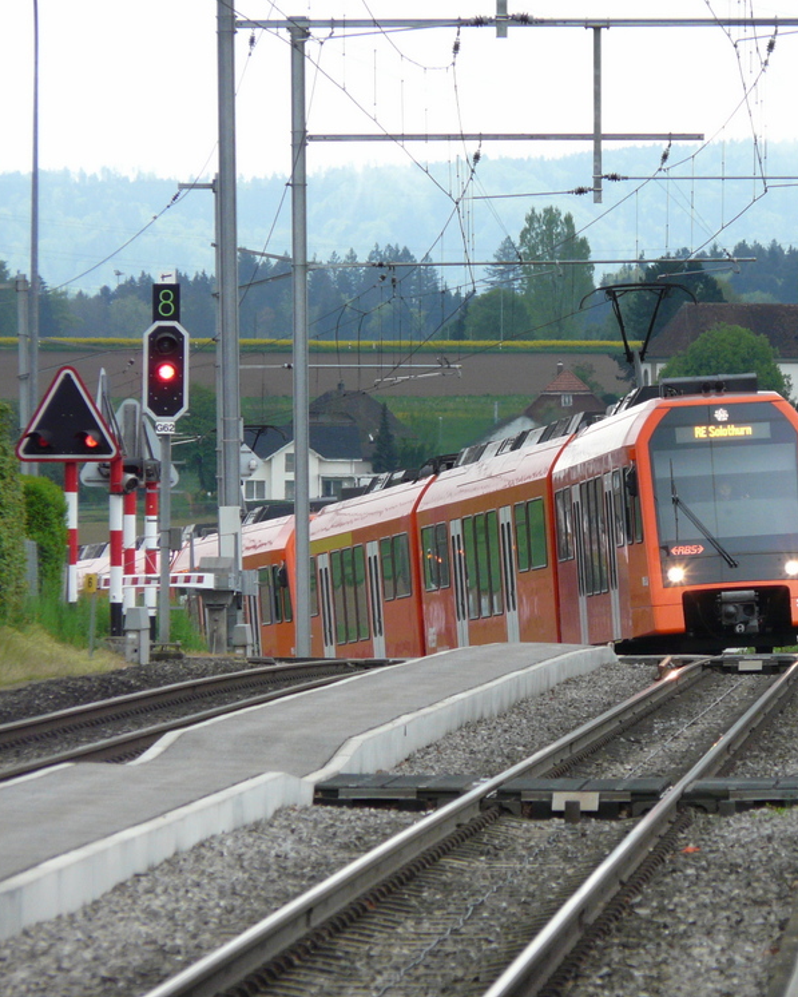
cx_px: 587
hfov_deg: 3.6
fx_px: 12544
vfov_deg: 4.6
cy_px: 500
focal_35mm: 425
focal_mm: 53.4
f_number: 4
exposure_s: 1/320
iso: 200
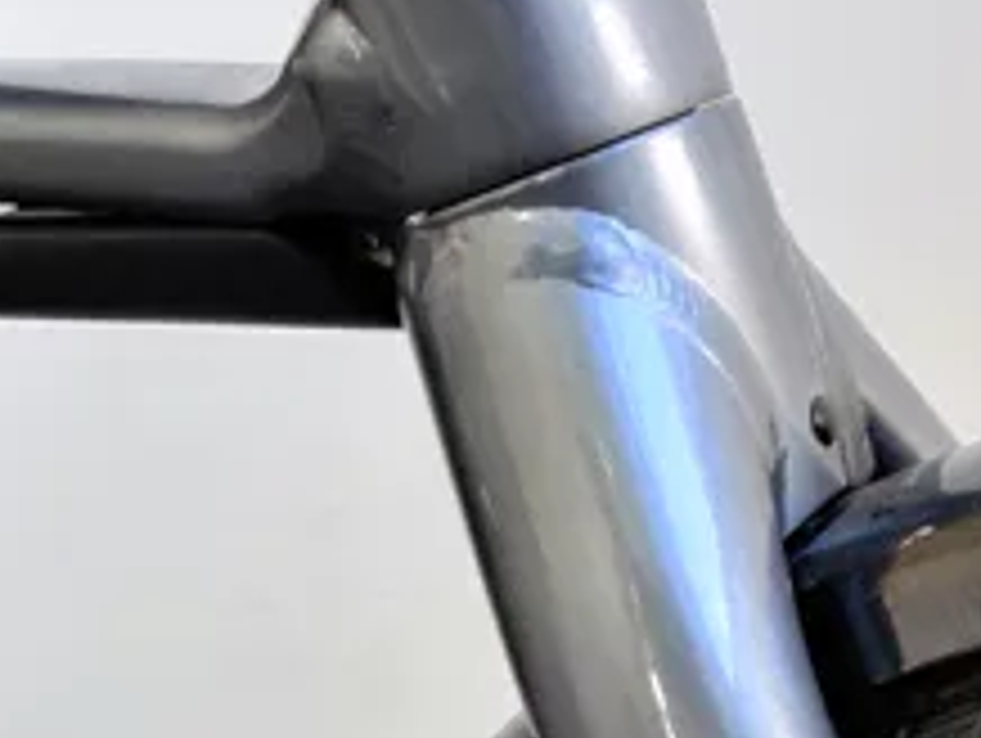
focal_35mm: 99
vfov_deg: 14.0
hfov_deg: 18.6
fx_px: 2809
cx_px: 1224
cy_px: 1125
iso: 1000
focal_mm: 4.75
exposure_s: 1/20
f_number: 1.65
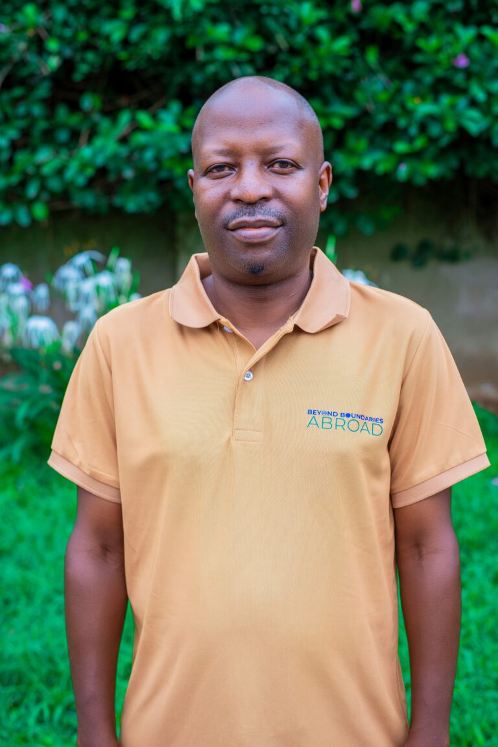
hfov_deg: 27.0
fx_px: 1037
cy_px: 374
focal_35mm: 50
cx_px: 249
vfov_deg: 39.6
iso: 100
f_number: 4
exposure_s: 1/200
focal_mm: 50
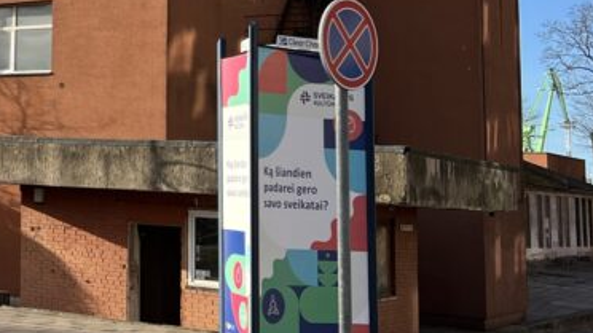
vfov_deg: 15.2
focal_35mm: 78
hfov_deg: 24.0
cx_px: -167
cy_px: 6
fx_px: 1226
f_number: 1.5
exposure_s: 1/3704
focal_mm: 5.7
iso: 50
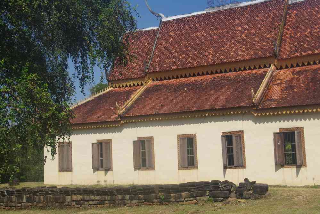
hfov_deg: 40.0
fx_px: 440
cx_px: 160
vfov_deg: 27.3
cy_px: 107
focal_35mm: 50
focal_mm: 33
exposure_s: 1/125
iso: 200
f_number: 11
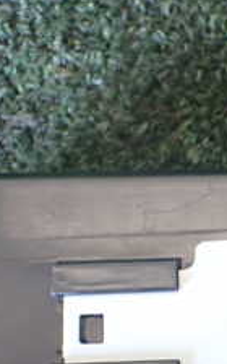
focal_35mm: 85
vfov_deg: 23.9
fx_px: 841
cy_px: 307
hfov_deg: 14.9
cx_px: 269
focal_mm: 5.4
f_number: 2.3
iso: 800
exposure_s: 1/50
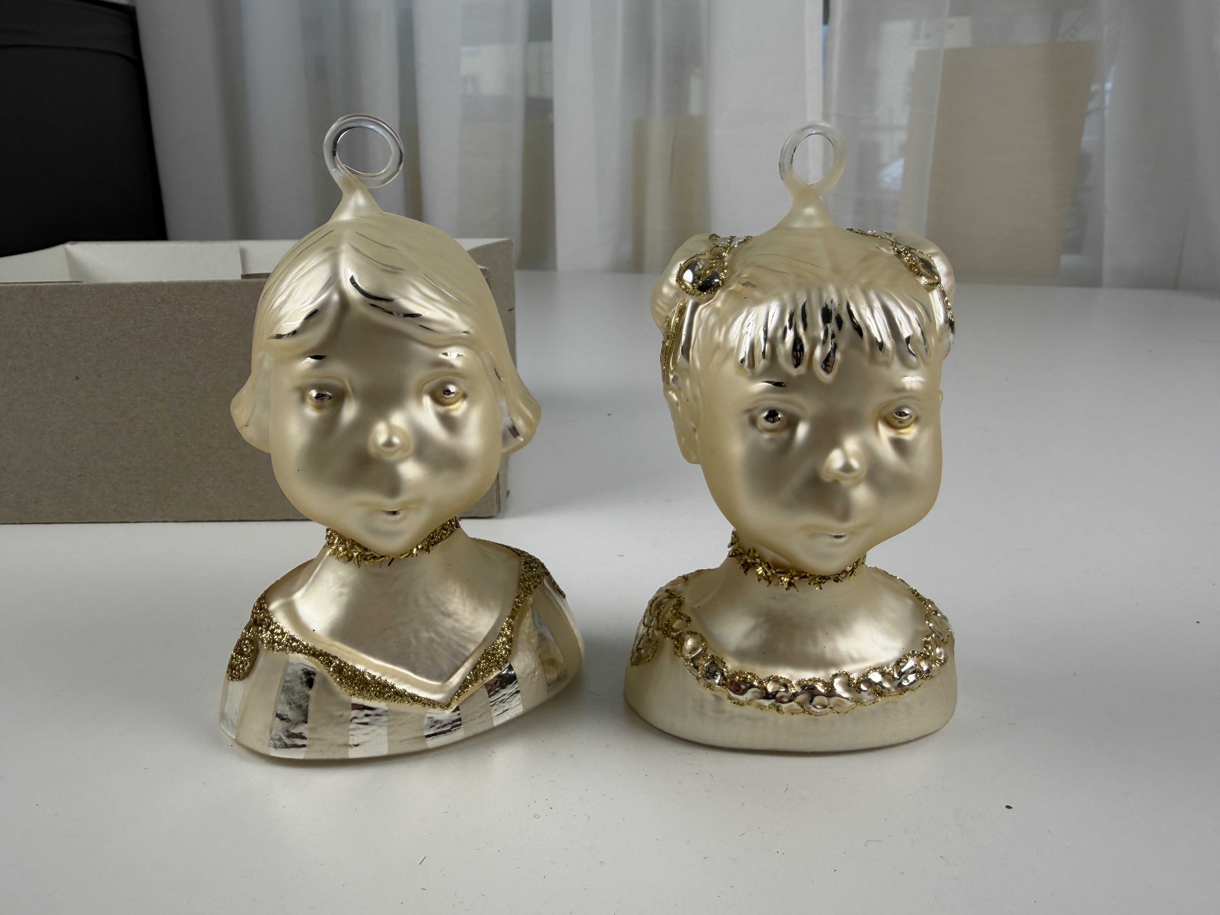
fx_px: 846
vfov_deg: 56.8
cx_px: 610
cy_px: 458
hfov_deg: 71.6
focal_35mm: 24
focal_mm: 2.22
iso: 40
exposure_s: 1/100
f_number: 2.2
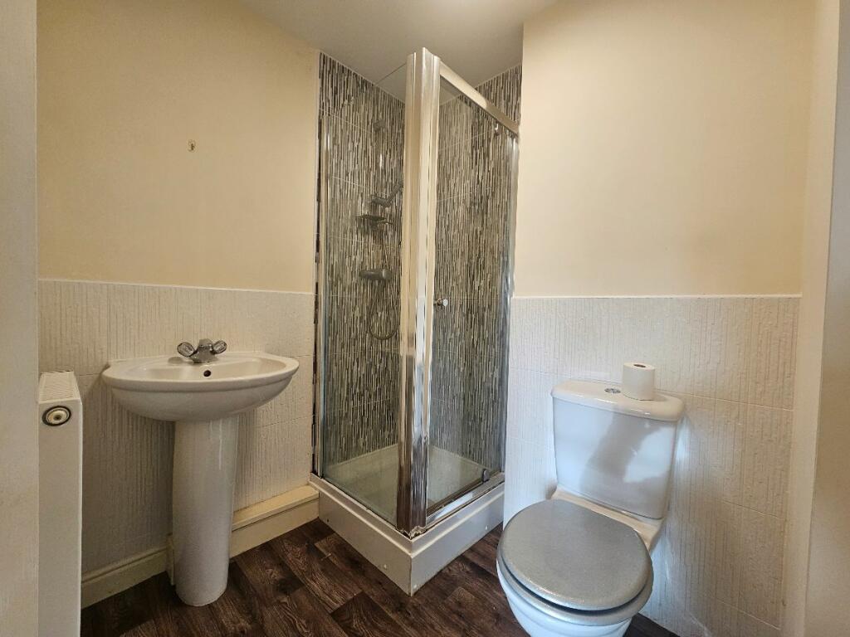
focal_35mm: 13
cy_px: 318
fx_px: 319
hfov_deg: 106.2
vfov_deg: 89.9
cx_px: 425
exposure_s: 1/50
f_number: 2.2
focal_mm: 2.2
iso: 100
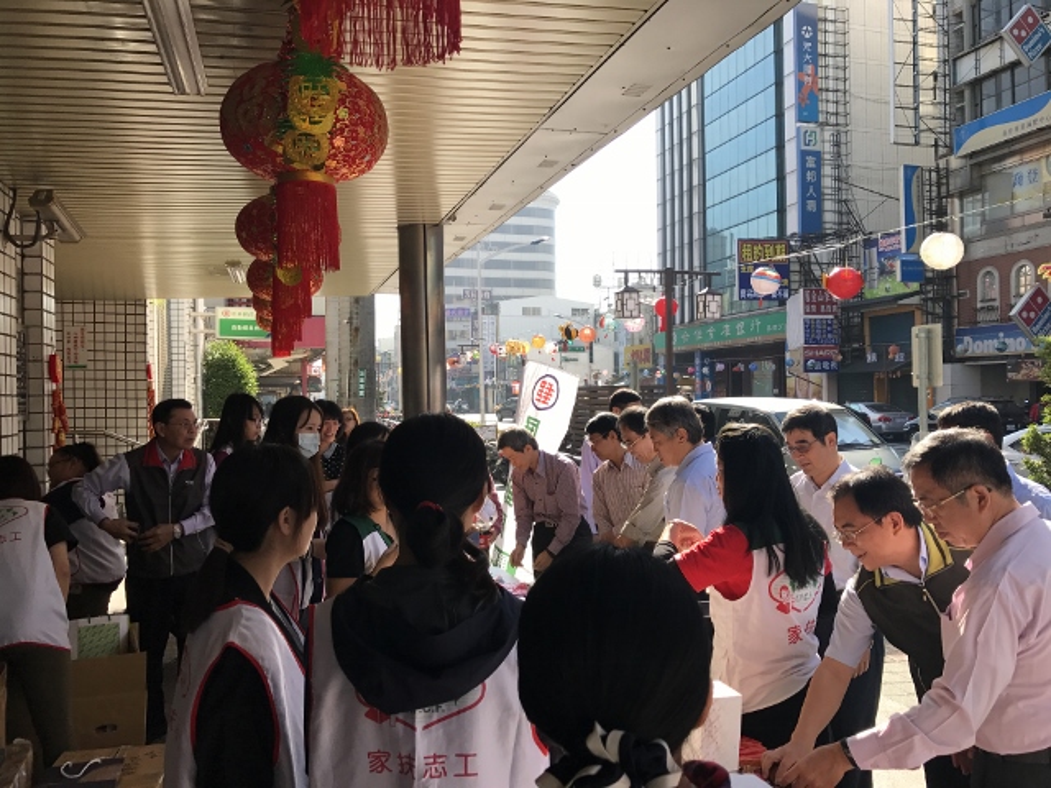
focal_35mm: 28
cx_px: 526
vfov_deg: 49.7
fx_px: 850
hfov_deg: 63.4
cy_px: 394
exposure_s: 1/805
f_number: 1.8
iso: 20
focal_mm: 3.99
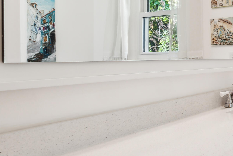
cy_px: 61
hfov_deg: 39.8
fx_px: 246
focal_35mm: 38
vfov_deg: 34.9
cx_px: 265
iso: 320
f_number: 7.1
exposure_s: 1/6
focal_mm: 16
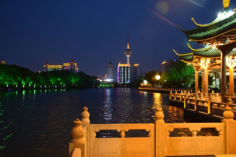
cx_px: 118
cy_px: 78
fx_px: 226
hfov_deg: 55.1
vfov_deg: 38.3
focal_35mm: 34
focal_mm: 23
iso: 1600
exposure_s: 1/15
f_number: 3.8
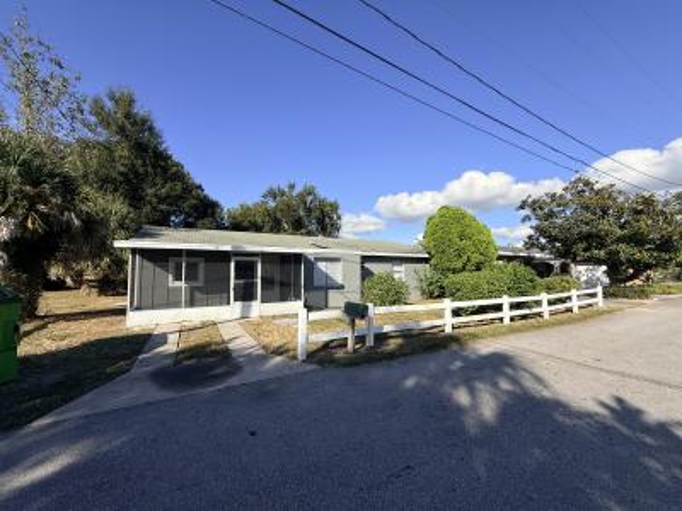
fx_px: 276
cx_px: 341
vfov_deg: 85.7
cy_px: 256
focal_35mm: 14
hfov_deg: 102.1
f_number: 2.2
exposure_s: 1/2506
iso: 50
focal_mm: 2.22
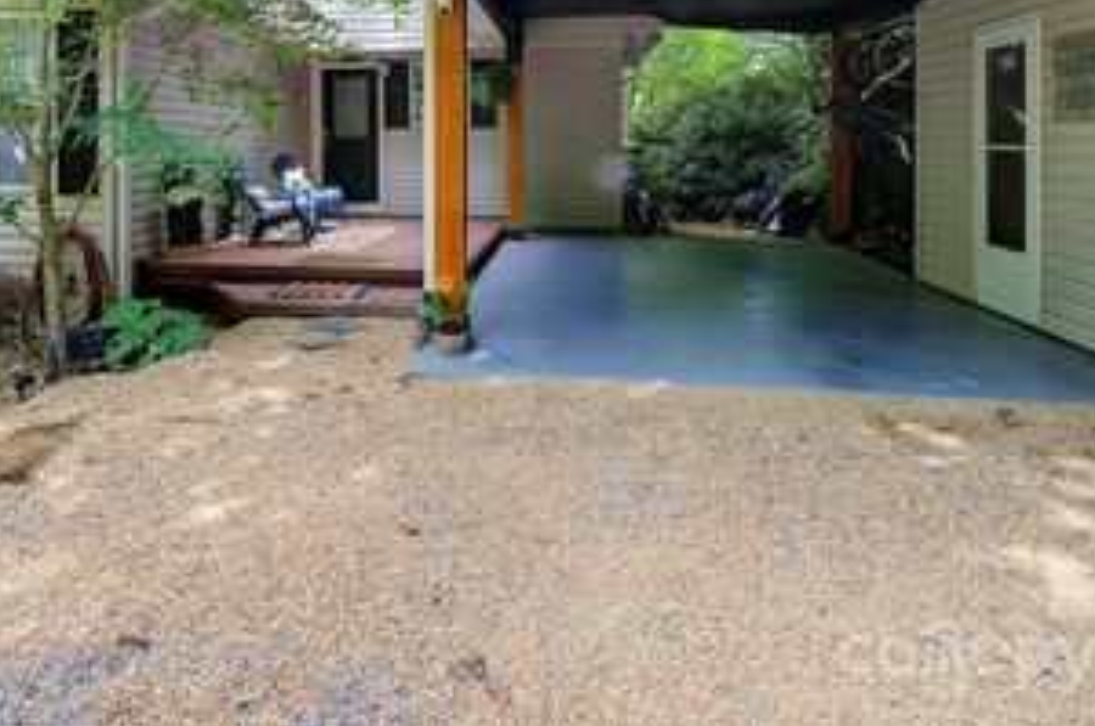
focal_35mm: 25
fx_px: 759
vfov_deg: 47.8
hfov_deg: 70.8
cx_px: 431
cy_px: 128
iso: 400
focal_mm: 15
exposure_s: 1/40
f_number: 11
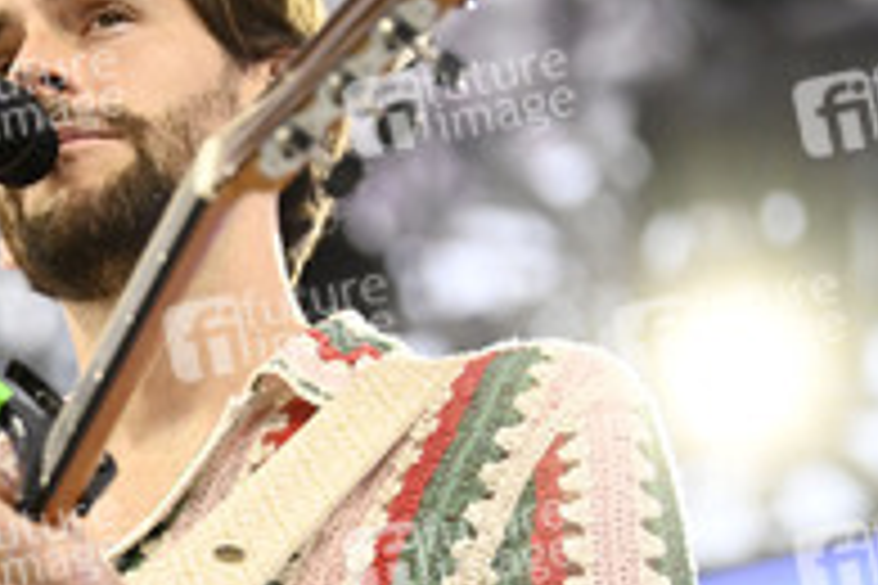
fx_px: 7316
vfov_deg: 4.6
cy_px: 441
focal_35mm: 300
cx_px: -110
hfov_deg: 6.8
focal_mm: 130
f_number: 3.5
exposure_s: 1/2000
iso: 2000
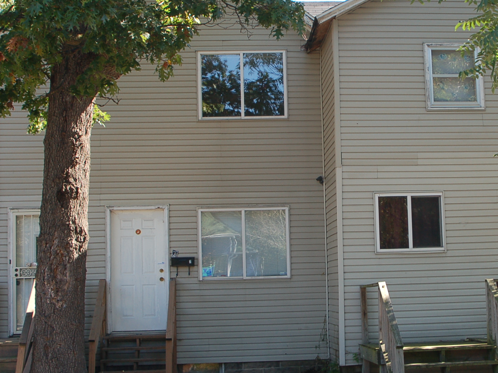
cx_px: 355
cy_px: 172
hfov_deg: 29.1
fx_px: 950
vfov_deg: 22.3
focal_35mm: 66
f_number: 5.6
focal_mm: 28
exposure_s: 1/125
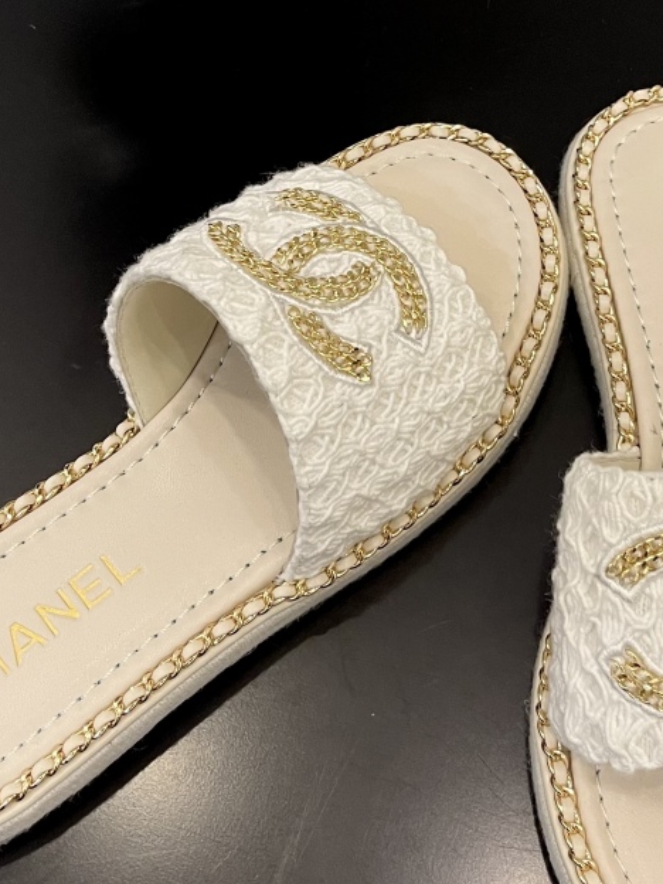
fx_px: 1532
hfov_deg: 24.3
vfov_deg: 31.6
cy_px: 227
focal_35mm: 60
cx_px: 426
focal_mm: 5.1
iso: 125
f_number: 1.6
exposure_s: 1/77
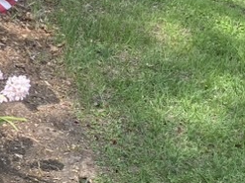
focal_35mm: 108
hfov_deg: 16.3
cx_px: -145
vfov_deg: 13.5
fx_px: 764
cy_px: -11
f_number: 1.8
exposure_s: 1/554
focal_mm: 4.25
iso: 32
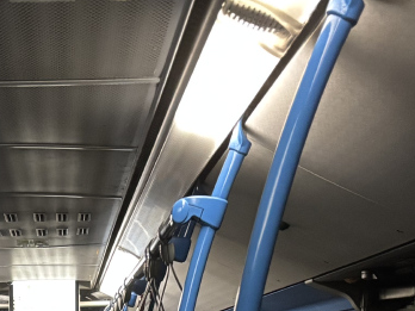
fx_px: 1163
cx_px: 20
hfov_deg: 19.7
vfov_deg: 13.6
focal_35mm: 97
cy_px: 561
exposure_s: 1/25
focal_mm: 5.96
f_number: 1.6
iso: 1000
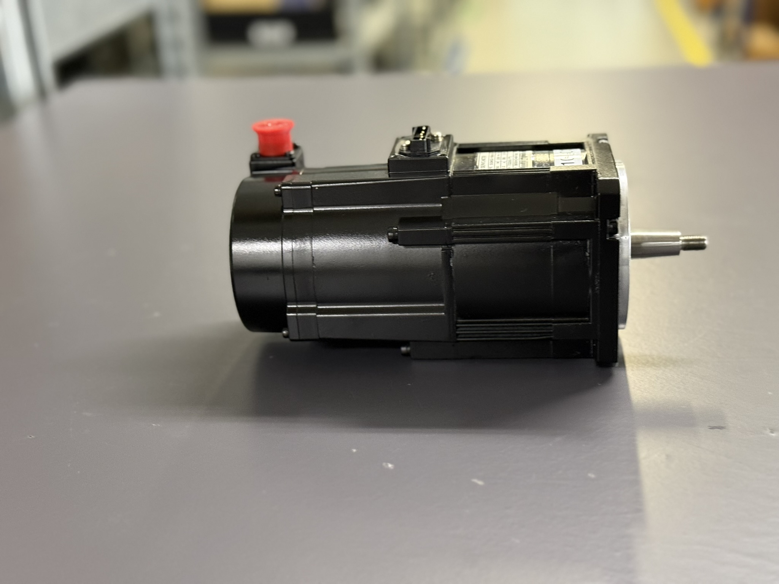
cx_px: 390
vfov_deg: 30.3
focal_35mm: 48
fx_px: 1080
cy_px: 292
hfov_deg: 39.7
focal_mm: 6.76
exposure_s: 1/33
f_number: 1.78
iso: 320
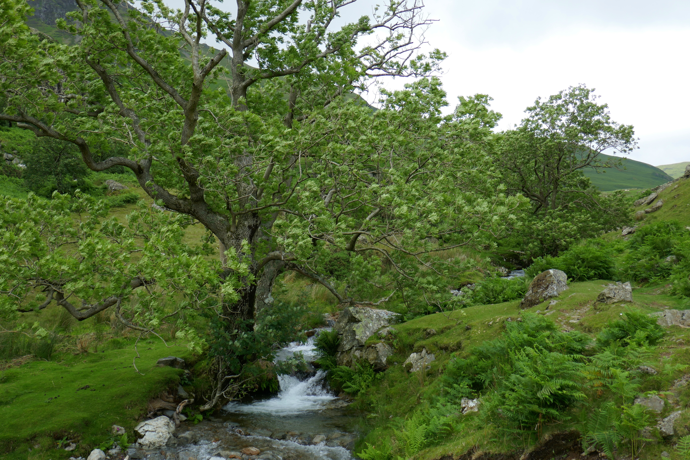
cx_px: 345
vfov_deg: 37.9
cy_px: 230
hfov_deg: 54.4
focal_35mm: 35
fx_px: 671
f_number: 3.4
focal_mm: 12.7
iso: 125
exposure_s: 1/160
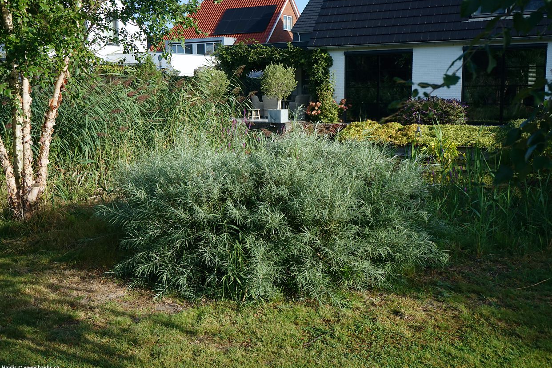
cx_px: 269
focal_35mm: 38
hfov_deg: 50.7
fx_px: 583
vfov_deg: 35.1
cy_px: 183
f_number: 5.6
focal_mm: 37
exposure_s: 1/160
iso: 50
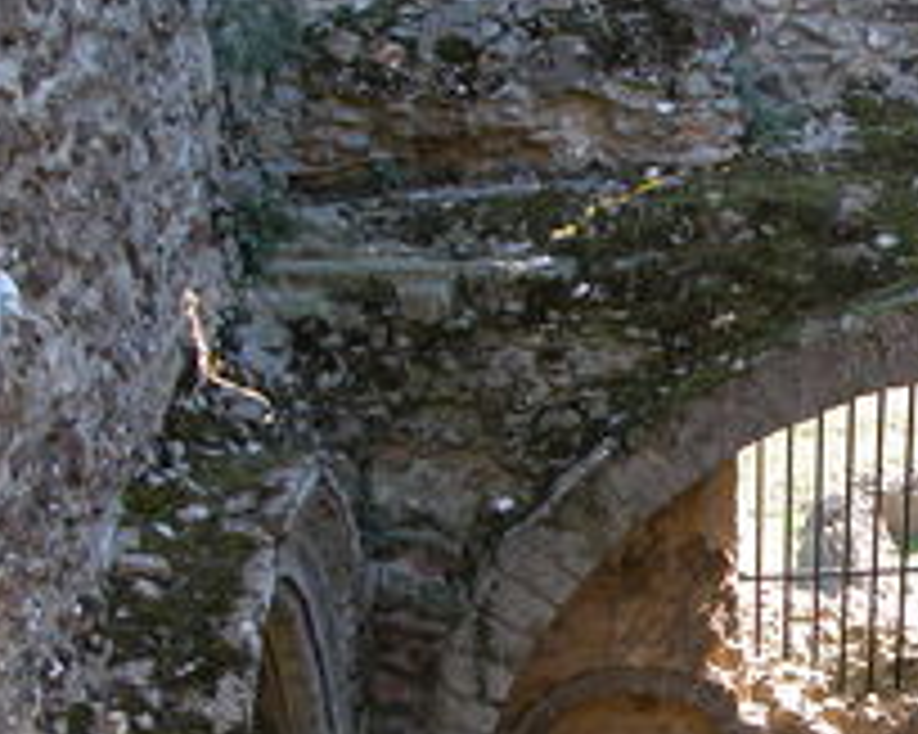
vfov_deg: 22.6
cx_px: 873
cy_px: 558
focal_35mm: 67
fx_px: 1819
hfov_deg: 27.0
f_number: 3.2
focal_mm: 8.9
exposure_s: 1/85.4
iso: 100
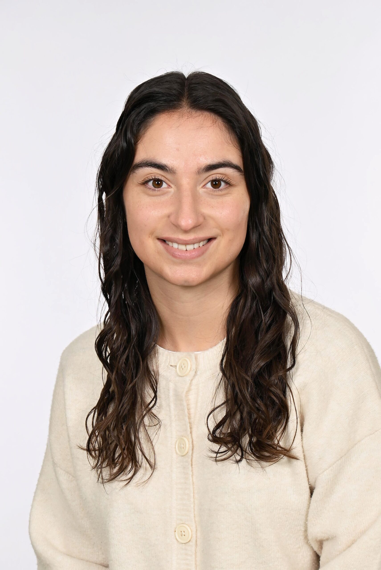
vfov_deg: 13.1
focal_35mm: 157
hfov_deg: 8.8
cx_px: 190
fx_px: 2488
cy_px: 285
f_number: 11
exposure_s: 1/125
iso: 200
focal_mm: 105
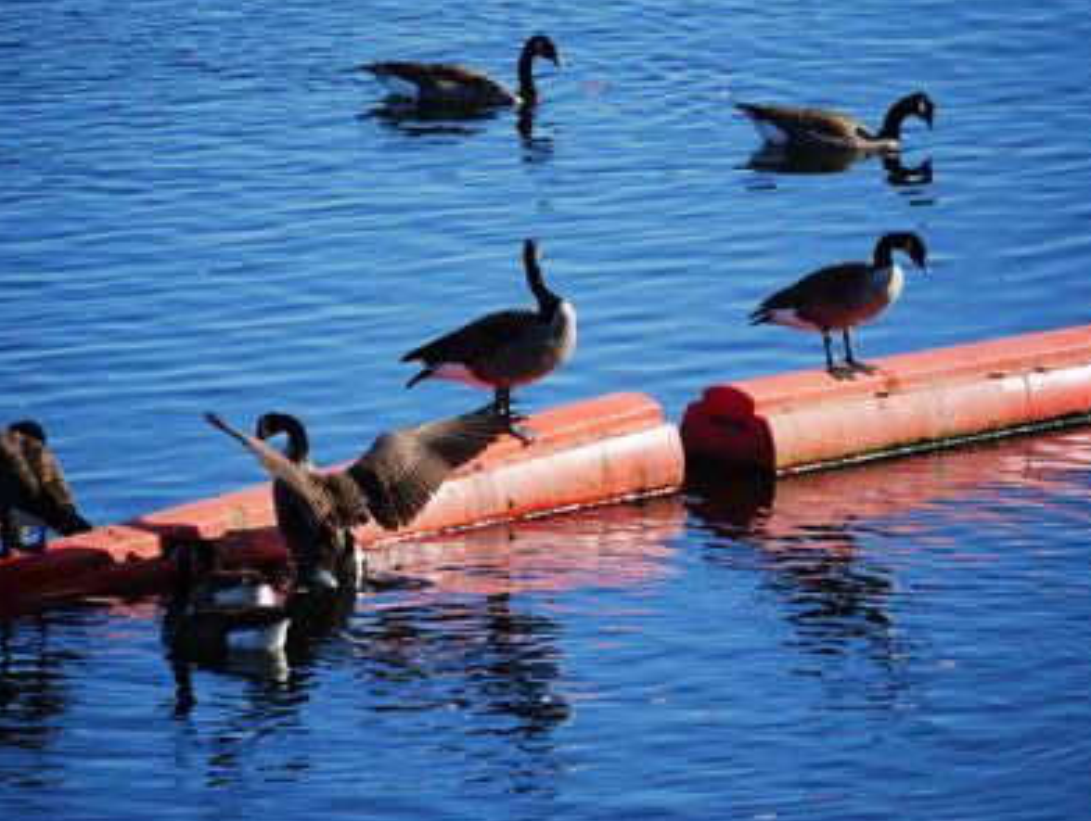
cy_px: 373
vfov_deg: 2.2
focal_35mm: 688
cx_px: 512
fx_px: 21710
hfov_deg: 2.9
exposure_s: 1/640
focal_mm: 300
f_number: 5.6
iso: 200
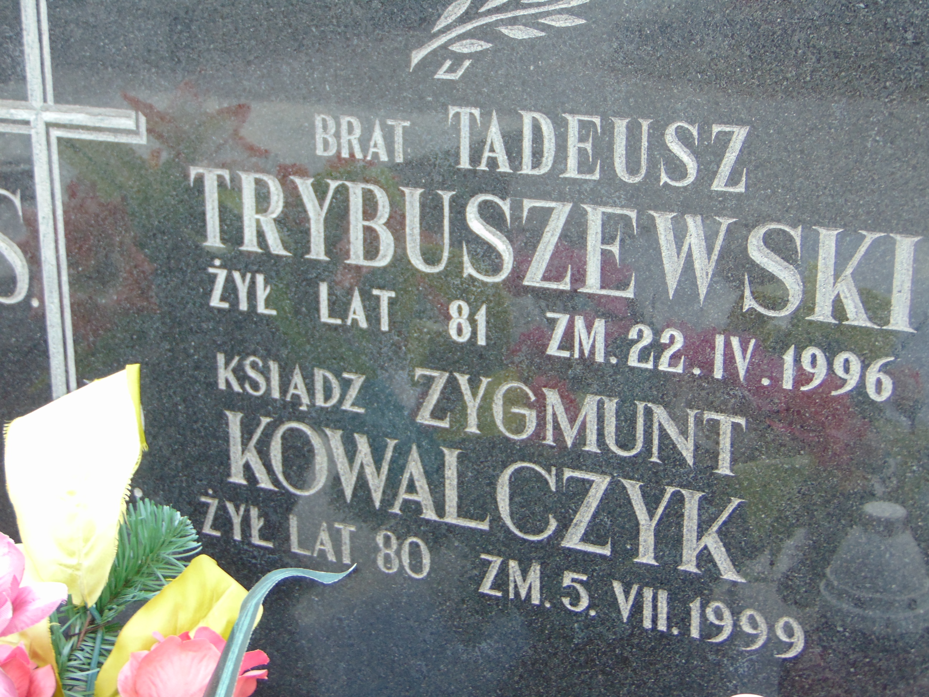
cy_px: 348
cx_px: 464
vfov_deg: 24.4
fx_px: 1610
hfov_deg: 32.2
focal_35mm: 60
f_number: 3.6
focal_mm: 10.8
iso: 80
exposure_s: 1/60
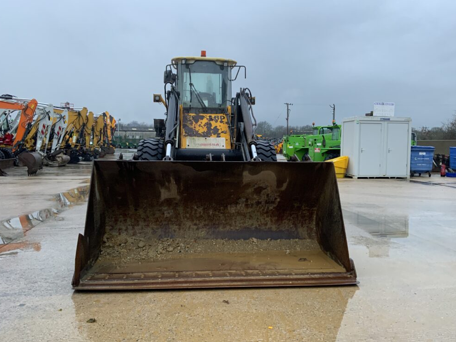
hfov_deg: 60.0
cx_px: 230
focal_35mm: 30
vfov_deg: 46.8
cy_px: 169
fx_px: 395
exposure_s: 1/118
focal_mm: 3
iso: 64
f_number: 1.8
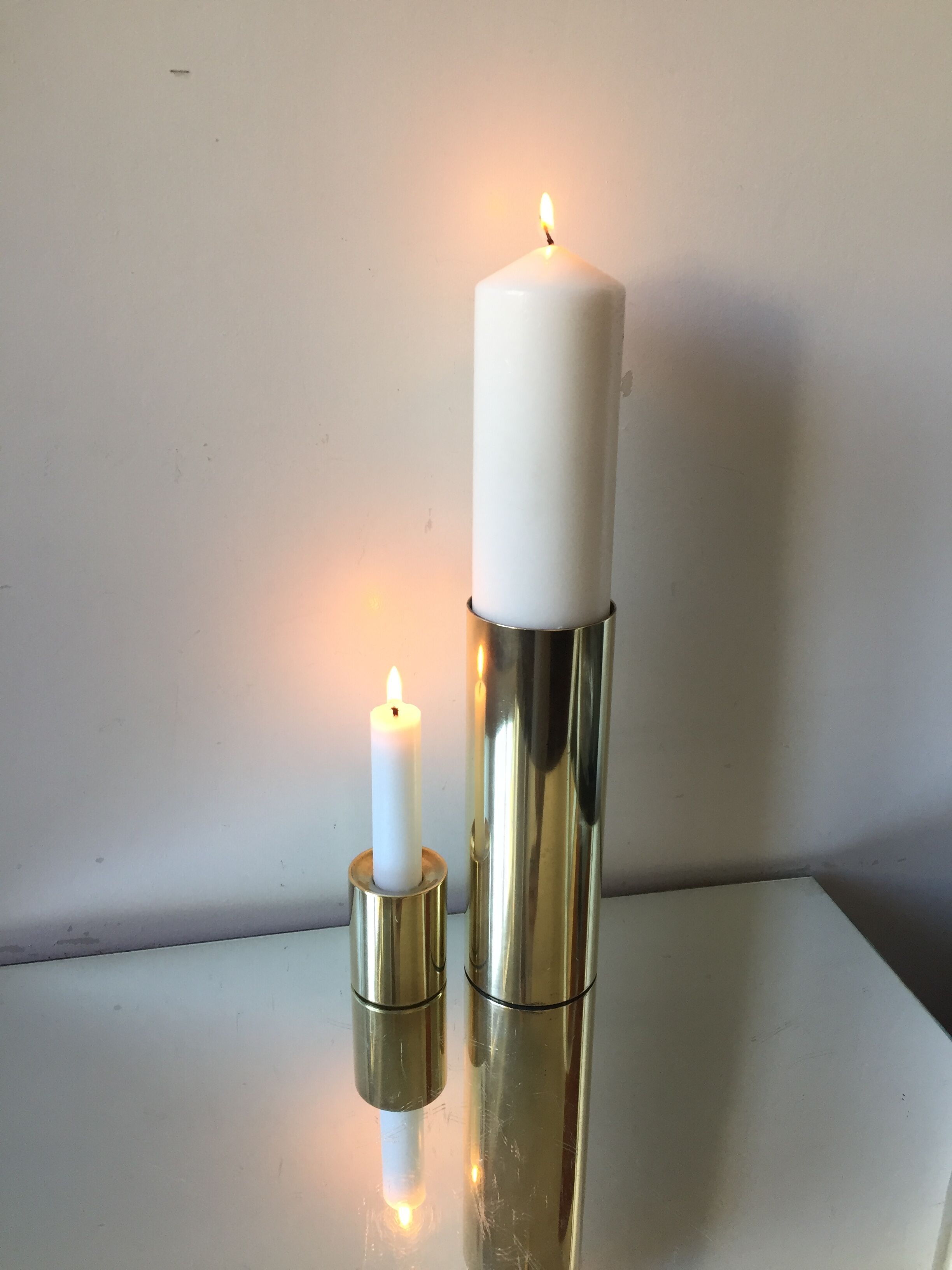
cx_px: 476
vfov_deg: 61.7
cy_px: 635
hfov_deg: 48.2
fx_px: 1063
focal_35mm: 29
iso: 40
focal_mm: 4.15
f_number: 2.2
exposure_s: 1/33
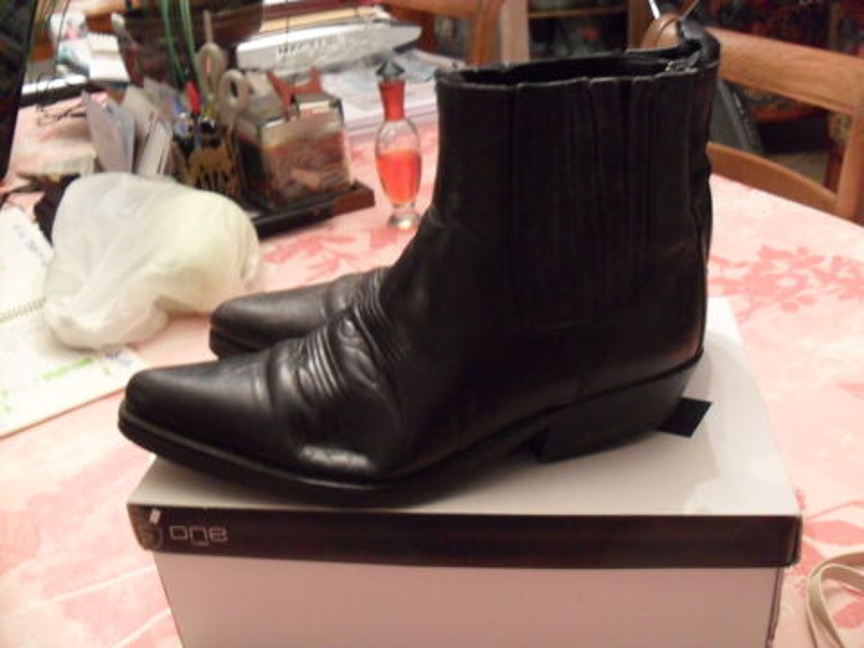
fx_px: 874
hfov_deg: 52.6
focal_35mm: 35
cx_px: 432
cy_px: 324
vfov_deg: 40.7
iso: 400
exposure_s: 1/6
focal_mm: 6.3
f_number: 3
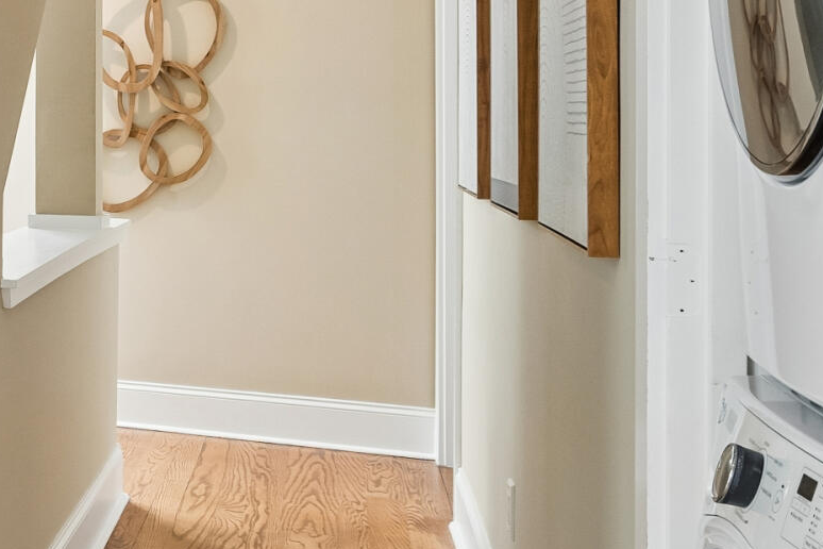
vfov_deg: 21.7
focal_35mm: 62
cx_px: -606
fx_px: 1417
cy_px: 128
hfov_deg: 22.1
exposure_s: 1/15
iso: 400
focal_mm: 16
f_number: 7.1
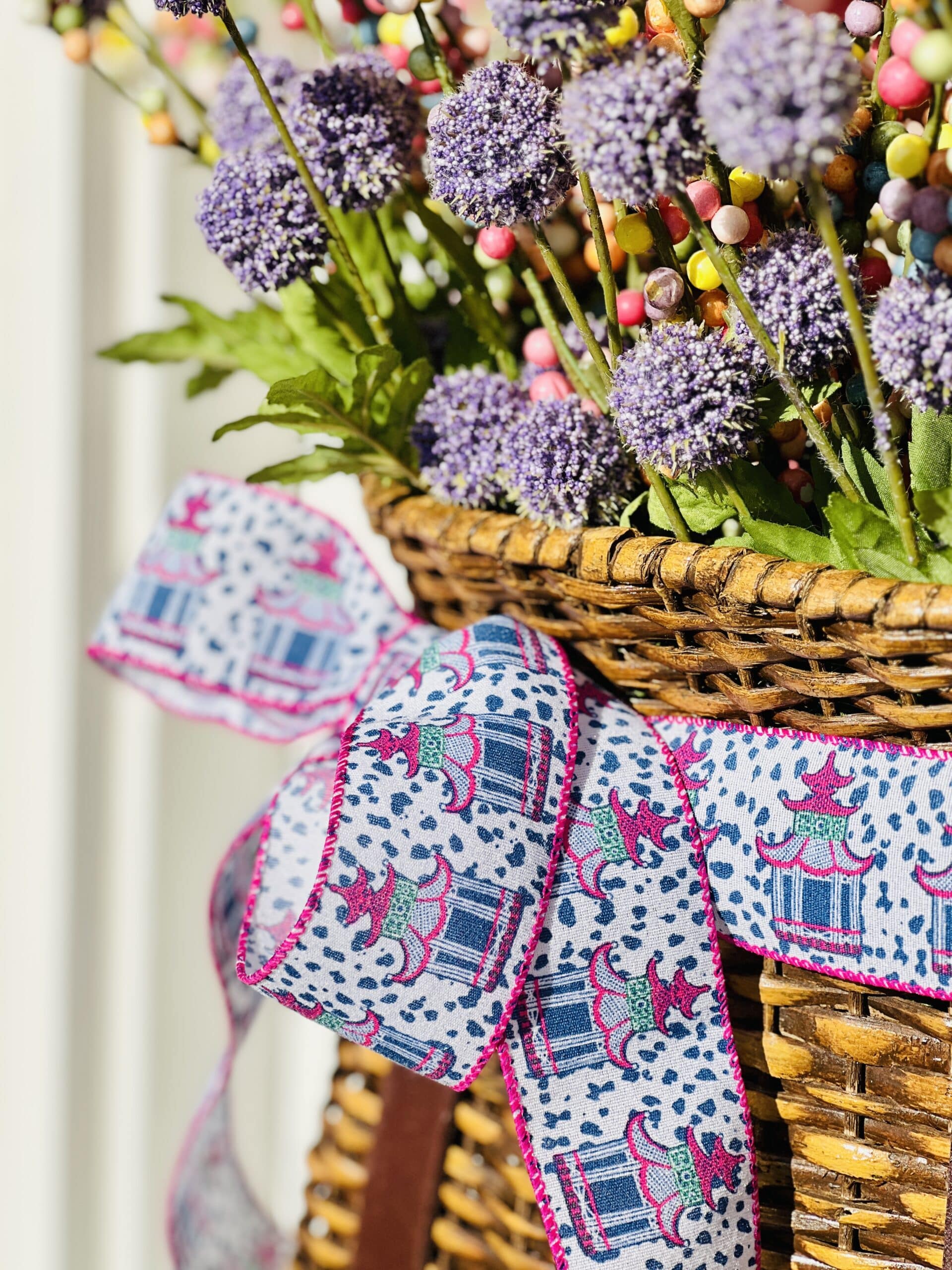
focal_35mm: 77
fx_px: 2824
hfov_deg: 19.1
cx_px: 476
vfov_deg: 25.3
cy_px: 635
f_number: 2.8
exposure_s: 1/1206
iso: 32
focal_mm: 9
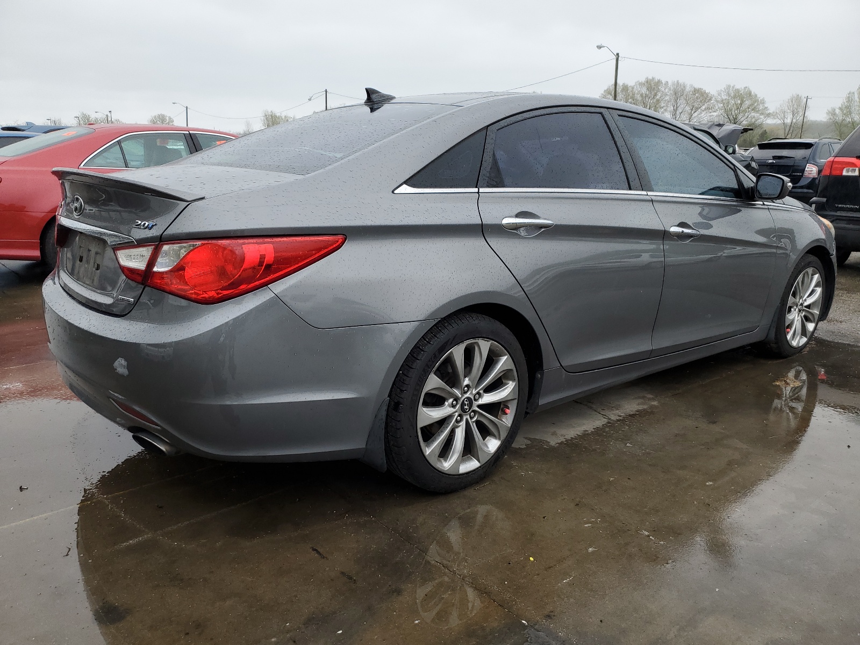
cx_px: 430
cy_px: 322
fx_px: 646
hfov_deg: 67.3
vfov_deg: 53.1
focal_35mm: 26
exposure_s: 1/217
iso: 50
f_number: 1.5
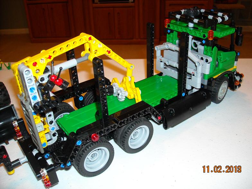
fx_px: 255
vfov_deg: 40.7
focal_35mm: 35
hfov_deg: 52.6
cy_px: 94
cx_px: 126
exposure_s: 1/60
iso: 200
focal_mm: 5.7
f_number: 2.8
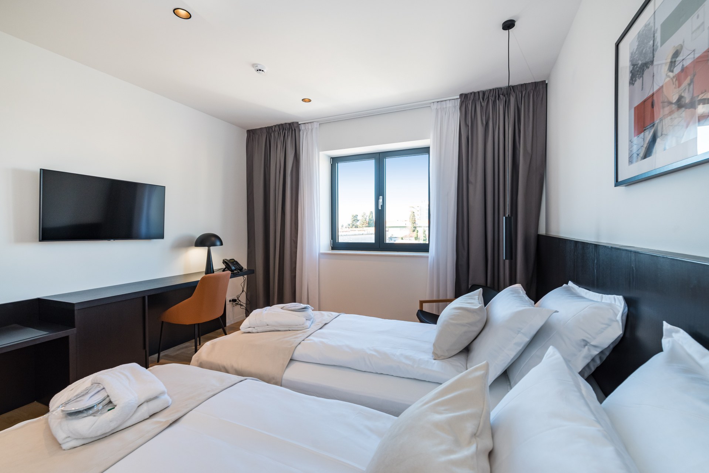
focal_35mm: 15
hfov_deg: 100.4
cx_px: 354
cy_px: 236
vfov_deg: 77.4
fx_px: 295
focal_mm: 15
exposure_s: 1/50
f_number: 8
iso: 800
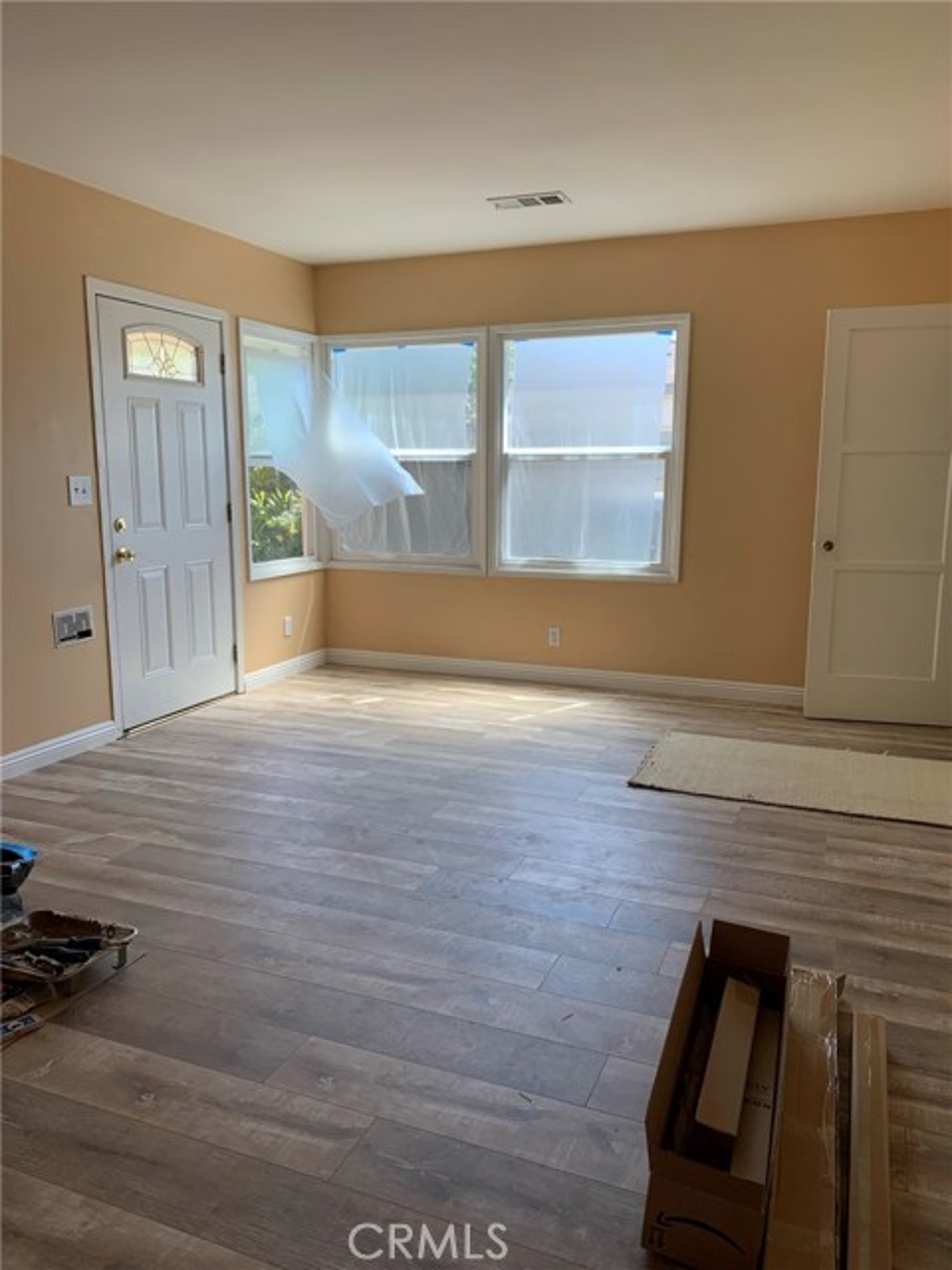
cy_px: 635
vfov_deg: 67.3
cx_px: 476
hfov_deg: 53.1
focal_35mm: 26
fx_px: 953
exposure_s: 1/121
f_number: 1.8
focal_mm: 4.25
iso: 32
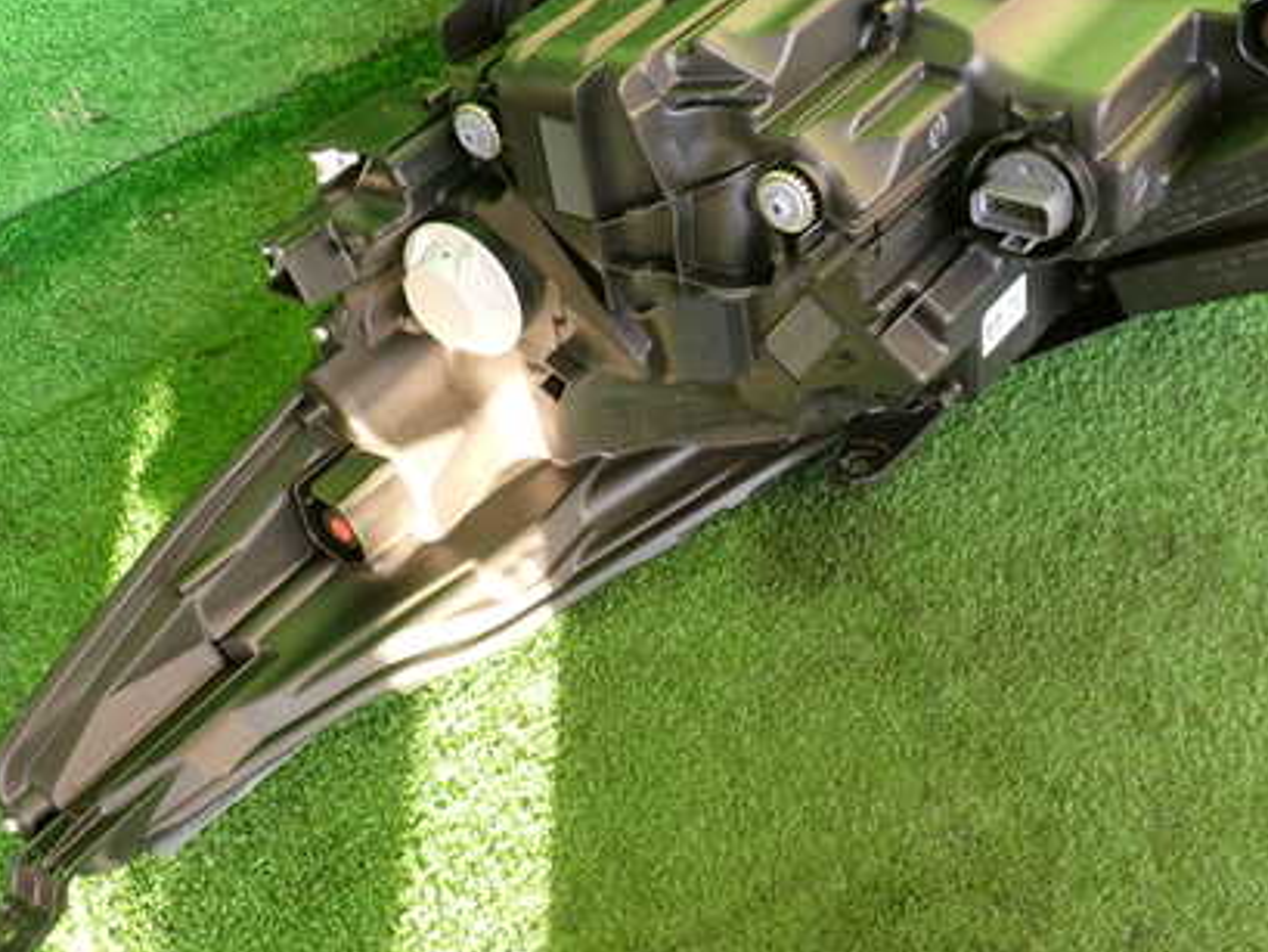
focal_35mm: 44
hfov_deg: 42.7
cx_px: 763
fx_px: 1612
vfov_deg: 32.9
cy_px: 437
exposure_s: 1/40
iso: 200
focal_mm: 5.4
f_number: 2.3
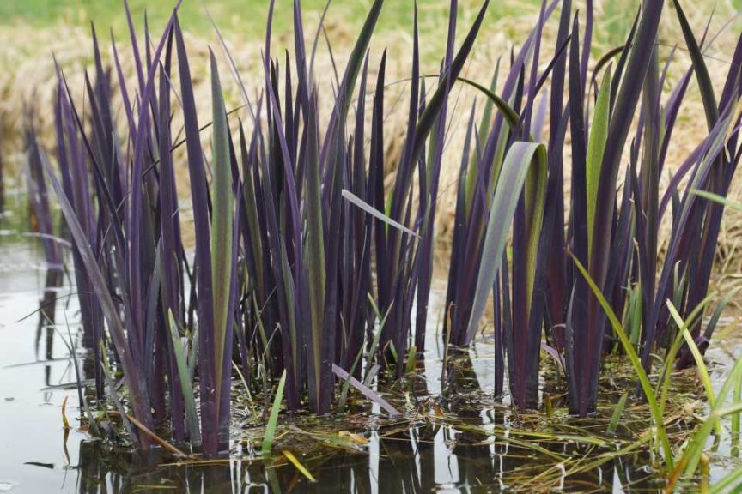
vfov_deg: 20.2
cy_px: 247
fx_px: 1391
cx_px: 371
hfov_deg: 29.9
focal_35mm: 68
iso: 100
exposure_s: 1/125
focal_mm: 45
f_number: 5
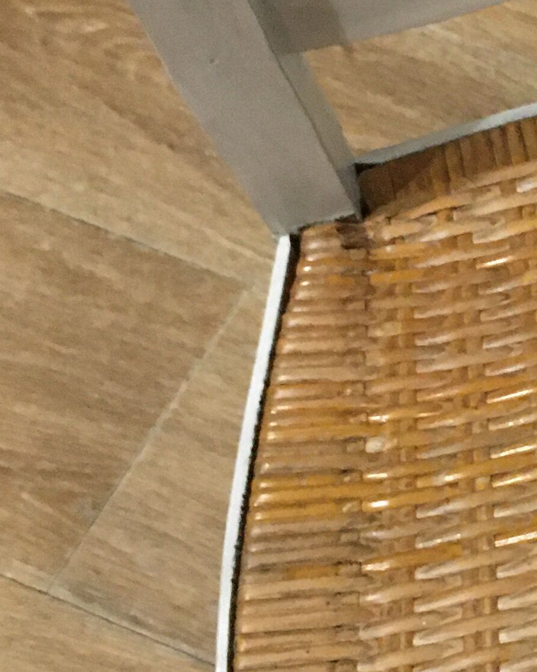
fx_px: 2027
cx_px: 845
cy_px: 257
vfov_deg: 18.8
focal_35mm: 102
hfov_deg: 14.0
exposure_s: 1/25
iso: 200
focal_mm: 4.15
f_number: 2.2
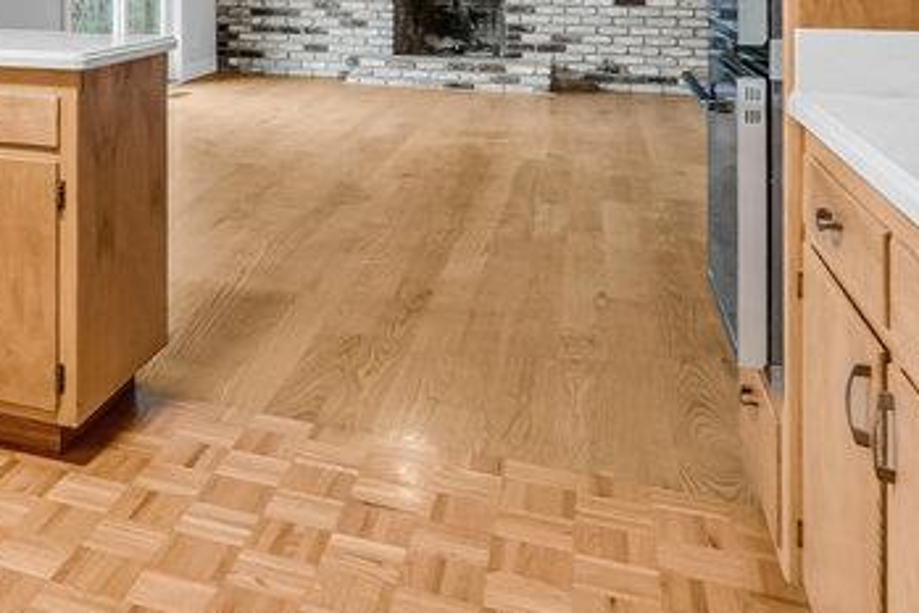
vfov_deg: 28.0
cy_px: -49
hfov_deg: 38.9
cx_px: -18
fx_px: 1124
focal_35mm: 44
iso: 100
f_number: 8
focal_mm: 10
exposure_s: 1/5
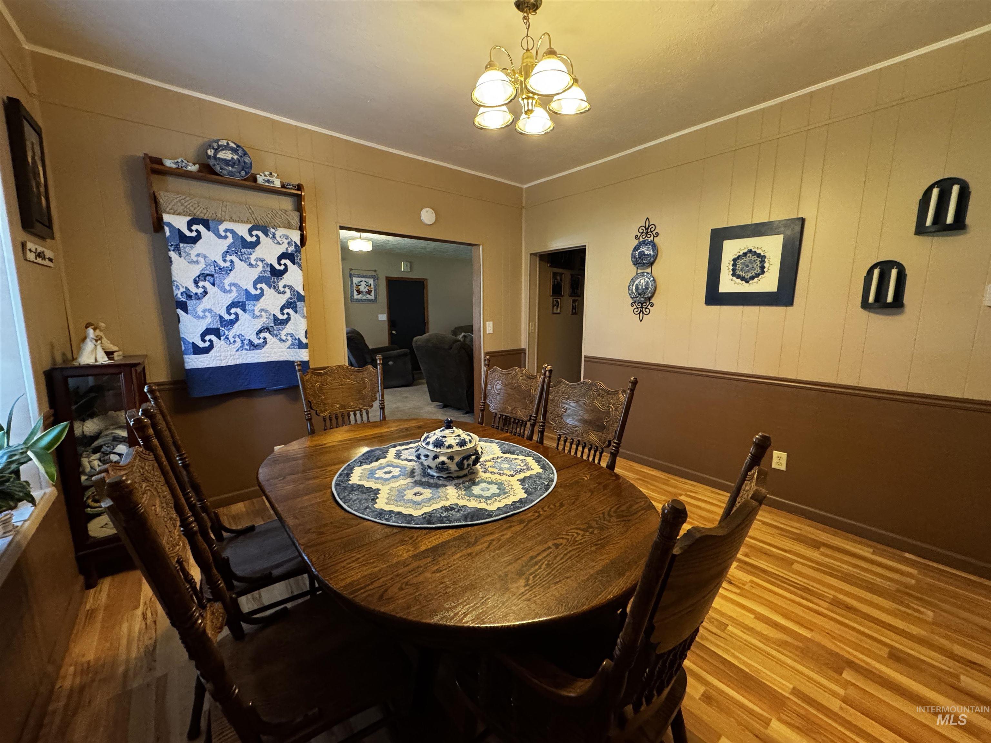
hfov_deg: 102.1
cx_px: 496
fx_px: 401
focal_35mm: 14
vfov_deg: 85.7
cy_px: 372
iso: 640
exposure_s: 1/60
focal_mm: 2.22
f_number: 2.2
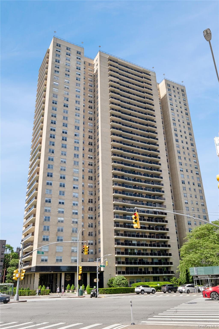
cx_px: 110
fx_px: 265
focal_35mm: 29
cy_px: 164
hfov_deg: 45.0
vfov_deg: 63.7
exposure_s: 1/220
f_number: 13
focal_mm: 19.1
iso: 250
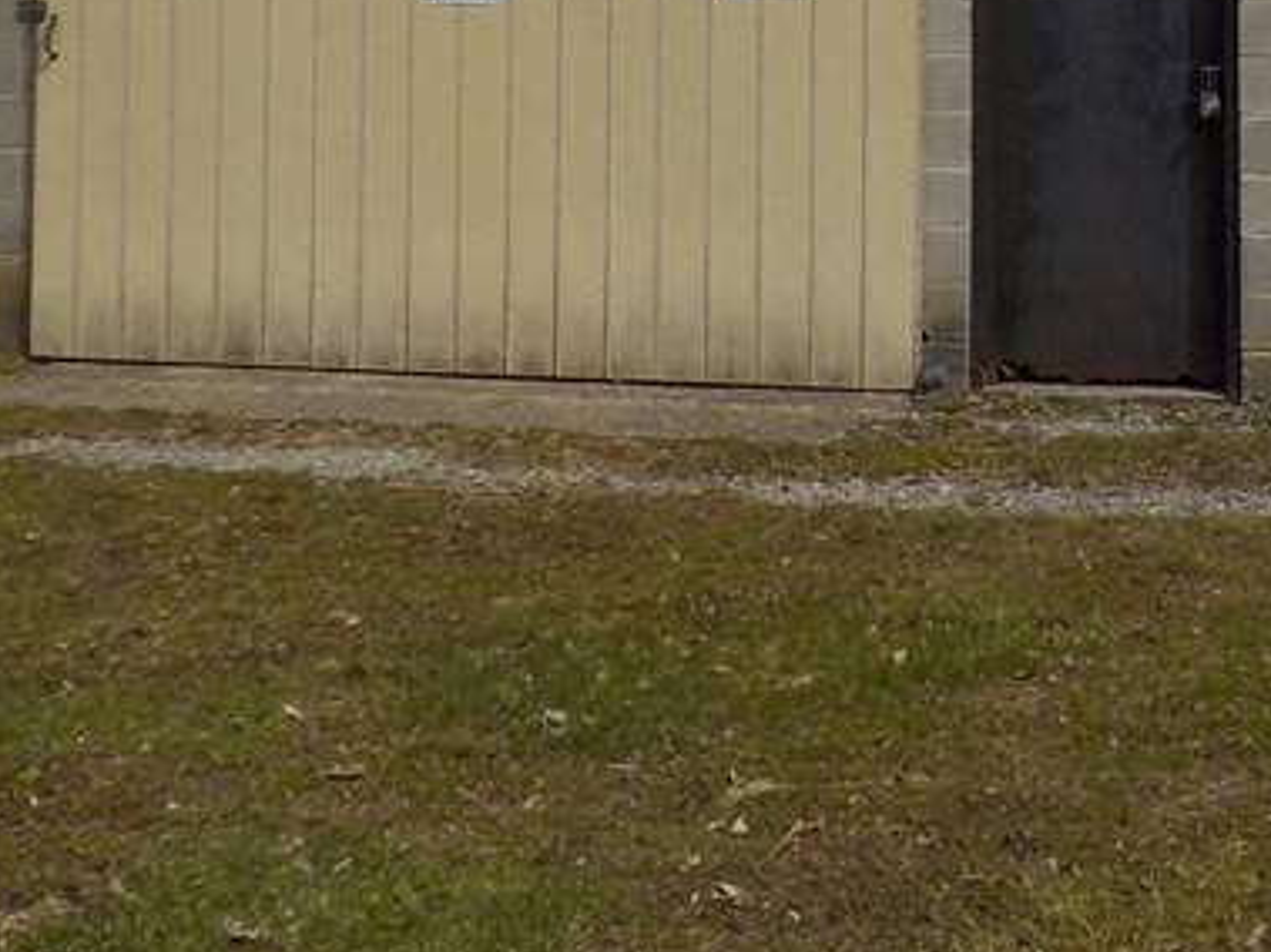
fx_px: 2973
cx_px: 1248
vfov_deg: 17.2
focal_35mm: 81
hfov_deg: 23.2
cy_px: -265
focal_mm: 4.1
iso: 125
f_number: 6.6
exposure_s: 1/500
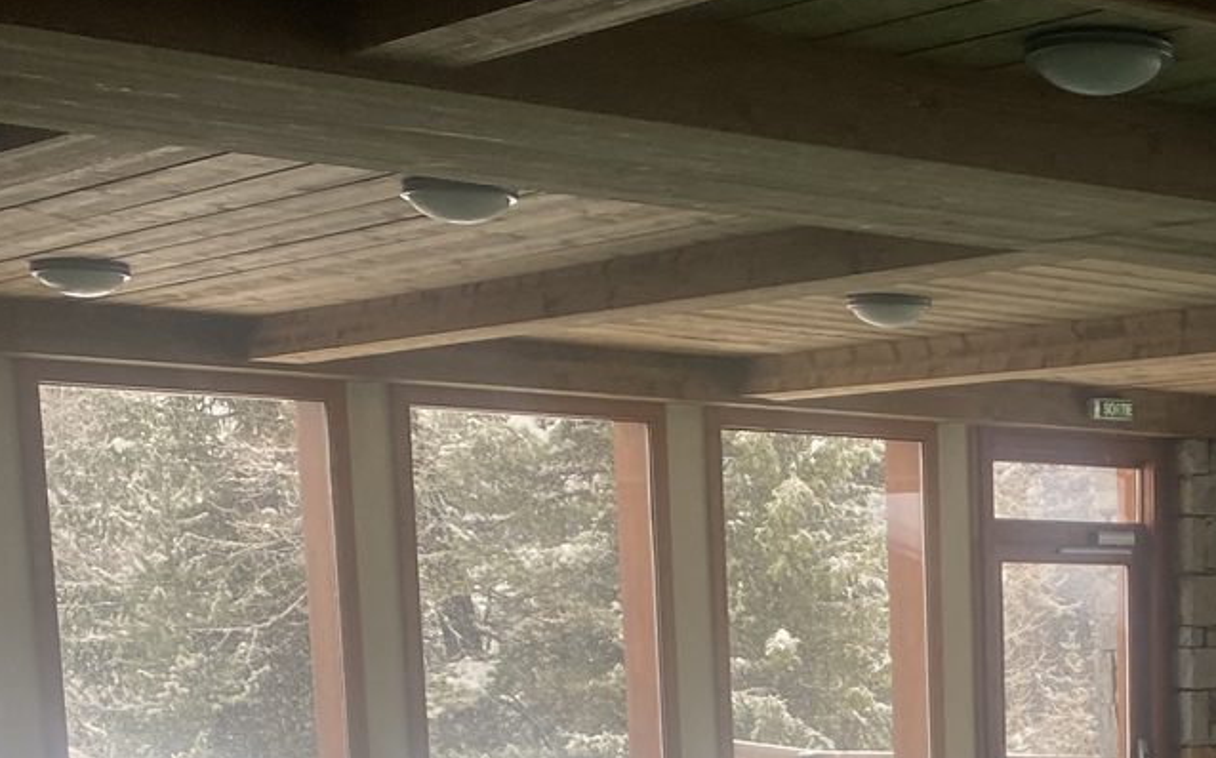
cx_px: 1239
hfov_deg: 23.8
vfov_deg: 14.3
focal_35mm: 83
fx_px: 2749
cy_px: 1251
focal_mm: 4.25
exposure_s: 1/122
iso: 40
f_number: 1.8
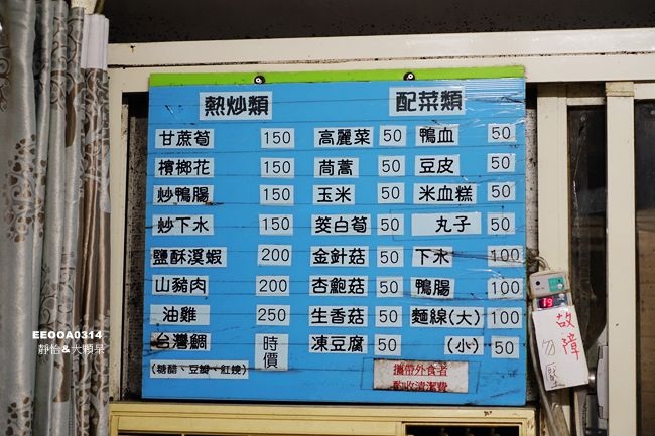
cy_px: 218
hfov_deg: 29.3
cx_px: 328
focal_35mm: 69
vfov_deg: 19.7
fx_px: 1255
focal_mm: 25.46
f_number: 2.8
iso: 800
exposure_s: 1/50
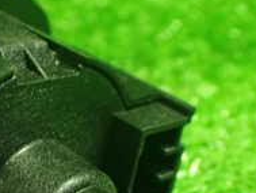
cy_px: 166
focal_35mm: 95
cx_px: 47
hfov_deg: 20.4
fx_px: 703
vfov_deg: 15.4
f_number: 2.3
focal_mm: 5.4
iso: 800
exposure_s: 1/50
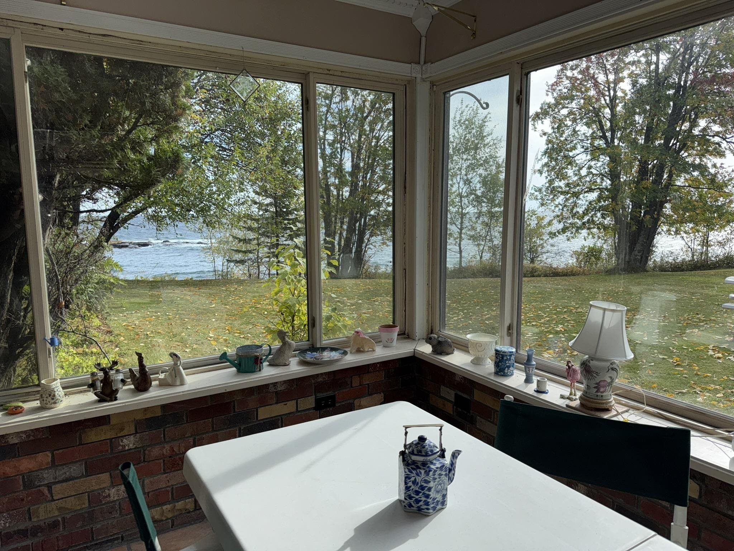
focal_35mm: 24
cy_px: 276
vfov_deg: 56.8
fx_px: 509
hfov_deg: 71.6
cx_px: 367
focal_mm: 6.76
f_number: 1.78
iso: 64
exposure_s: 1/1151
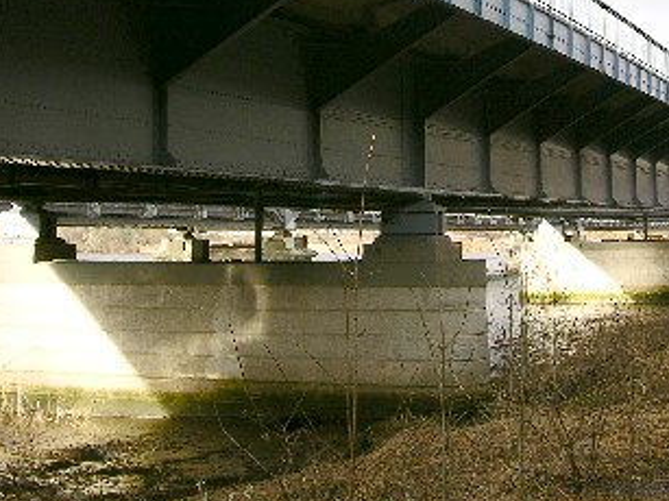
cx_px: 389
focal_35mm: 67
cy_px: 100
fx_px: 1294
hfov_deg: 28.9
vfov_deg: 21.6
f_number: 5
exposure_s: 1/51.8
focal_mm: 8.9
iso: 50
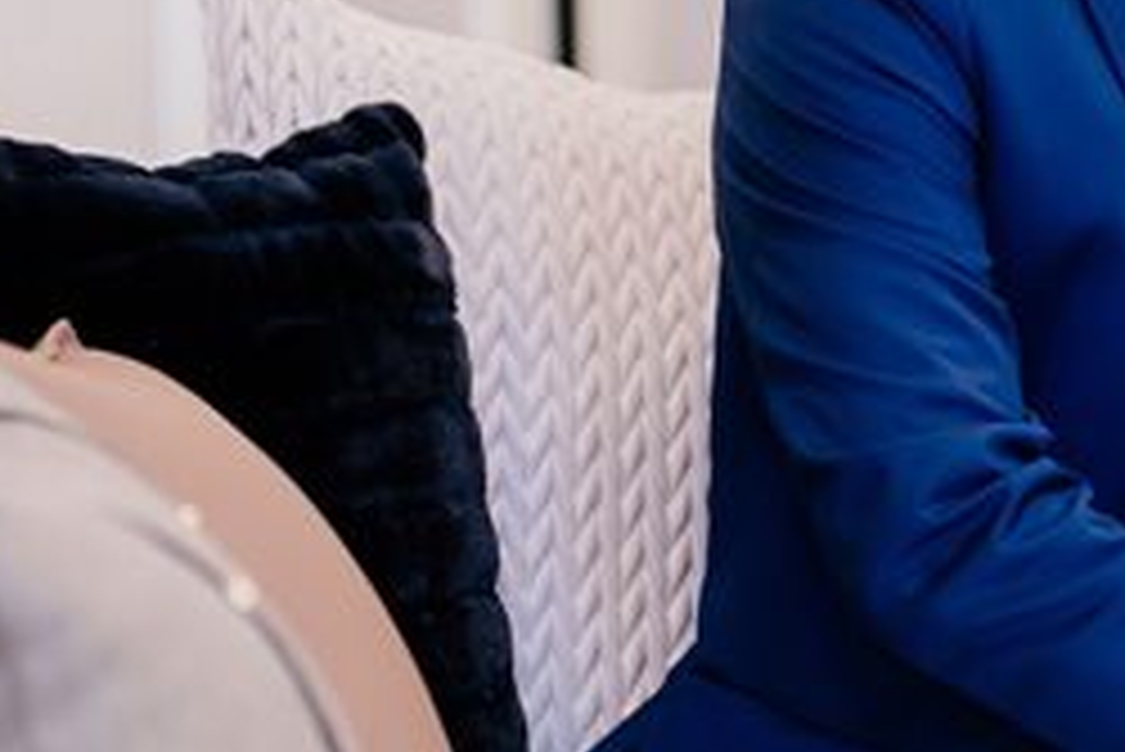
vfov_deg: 6.9
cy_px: 97
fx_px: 6253
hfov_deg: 10.1
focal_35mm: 200
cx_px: 1328
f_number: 1.2
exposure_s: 1/100
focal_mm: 50
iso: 250
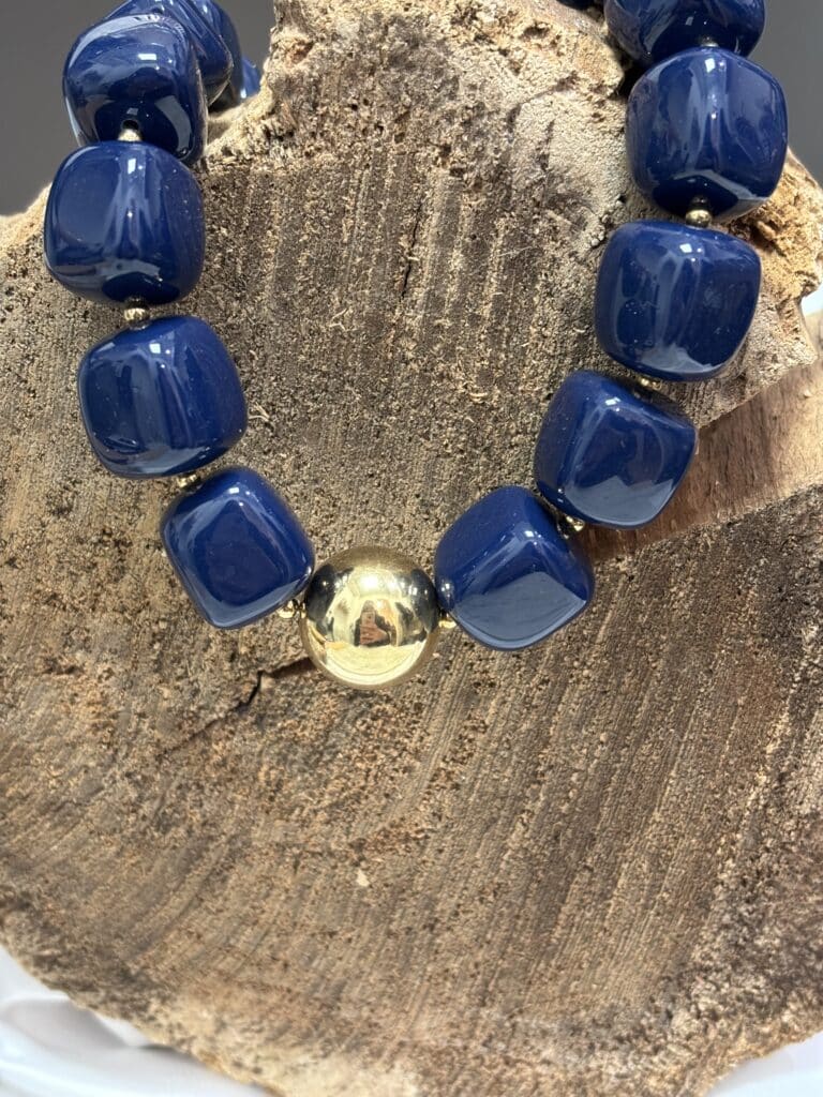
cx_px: 412
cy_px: 548
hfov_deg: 28.0
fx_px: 1648
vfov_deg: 36.8
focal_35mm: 52
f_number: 1.6
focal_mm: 5.96
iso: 160
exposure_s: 1/33
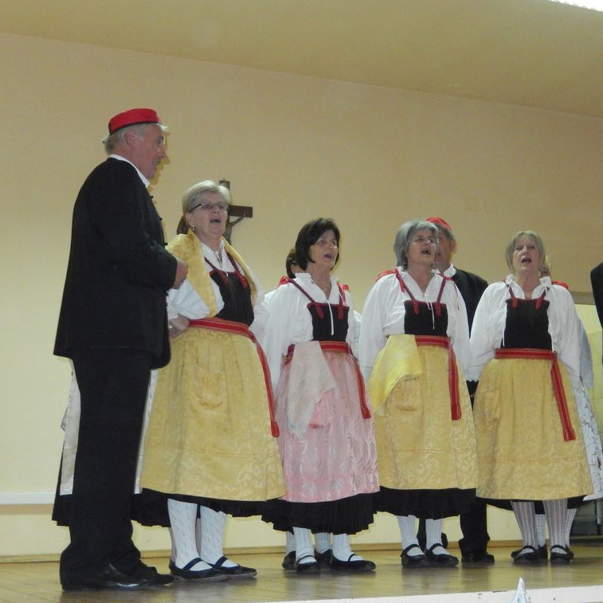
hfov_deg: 28.1
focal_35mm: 61
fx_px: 1202
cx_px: 362
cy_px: 303
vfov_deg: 28.2
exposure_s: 1/30
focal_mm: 9.2
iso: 720
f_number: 4.5
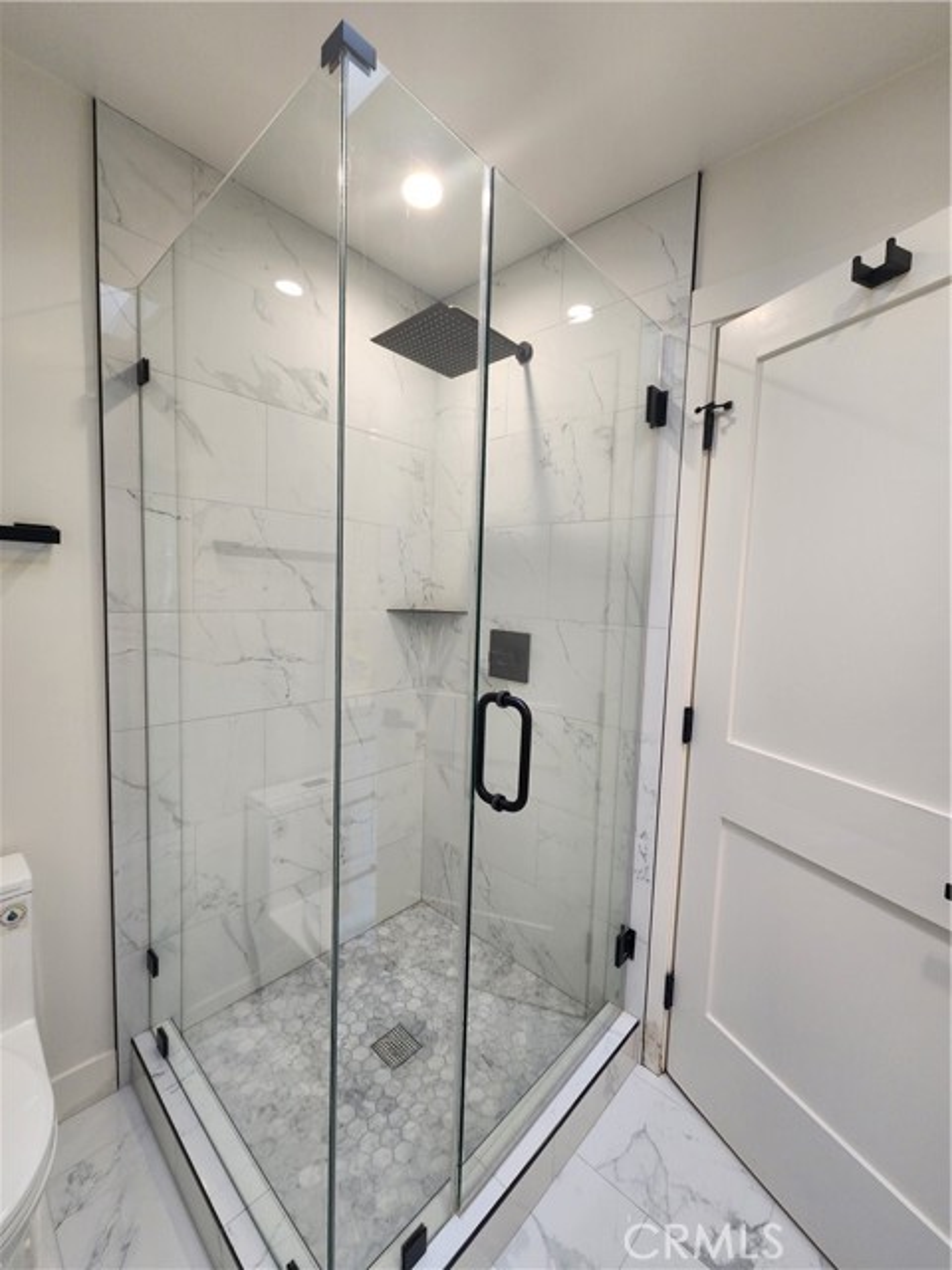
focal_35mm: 13
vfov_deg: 106.2
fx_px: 477
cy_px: 635
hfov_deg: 89.9
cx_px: 476
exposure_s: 1/60
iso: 160
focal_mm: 2.2
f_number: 2.2
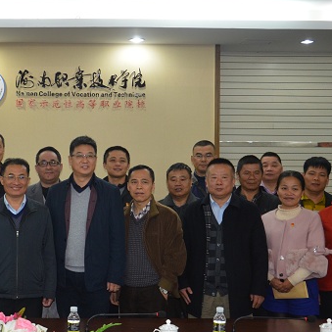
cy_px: 184
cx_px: 74
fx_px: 684
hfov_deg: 26.9
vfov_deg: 27.3
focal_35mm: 63
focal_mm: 24
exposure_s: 1/60
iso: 800
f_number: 3.8
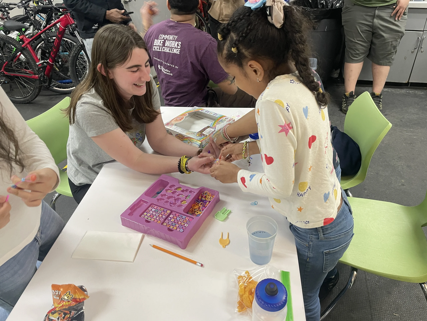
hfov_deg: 67.3
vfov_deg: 53.1
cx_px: 214
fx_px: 321
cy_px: 160
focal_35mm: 26
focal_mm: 4.2
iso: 125
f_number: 1.6
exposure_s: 1/60
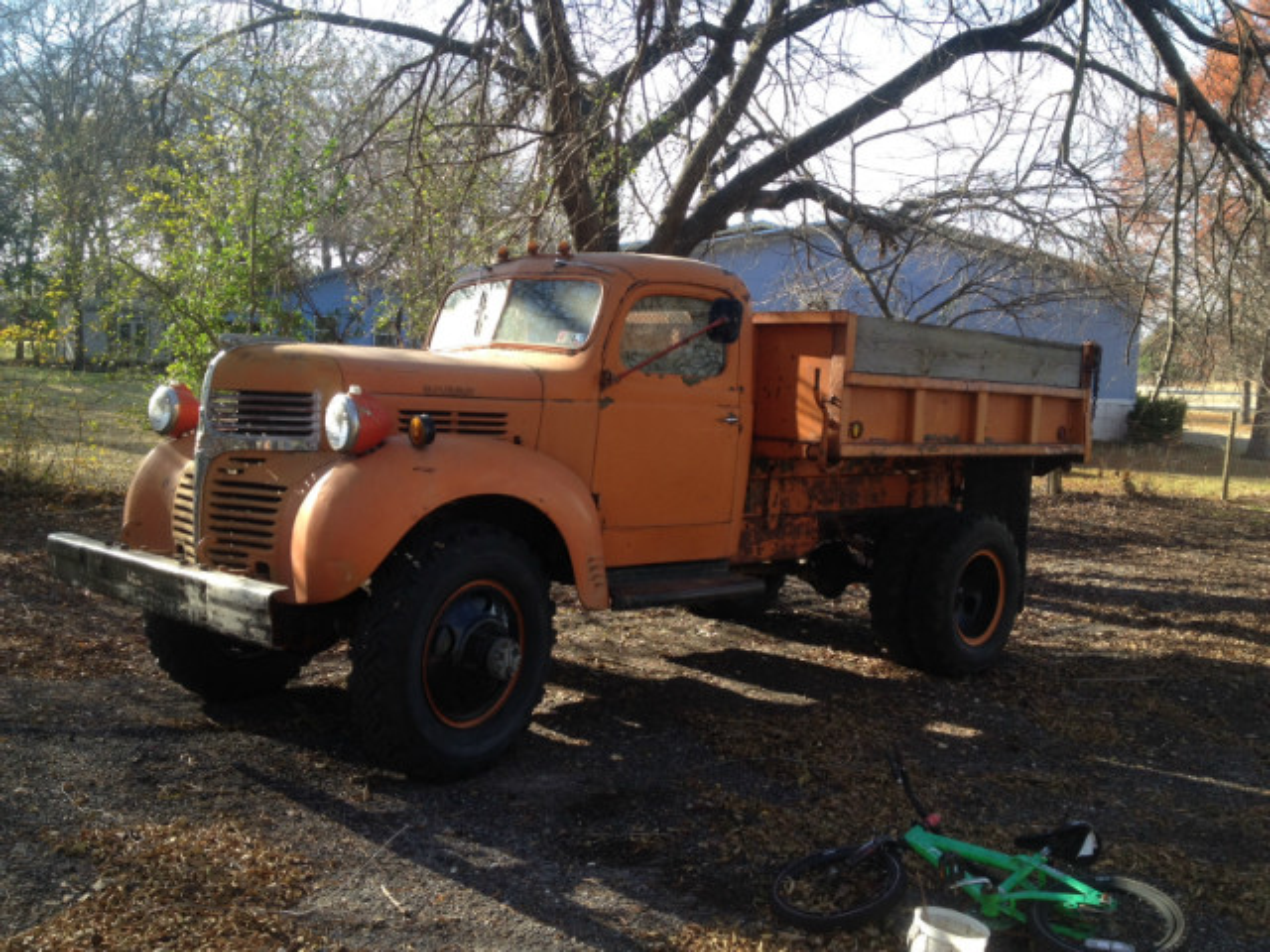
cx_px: 635
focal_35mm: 35
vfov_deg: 40.7
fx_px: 1284
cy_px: 476
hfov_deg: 52.6
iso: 50
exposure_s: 1/290
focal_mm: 4.28
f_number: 2.4
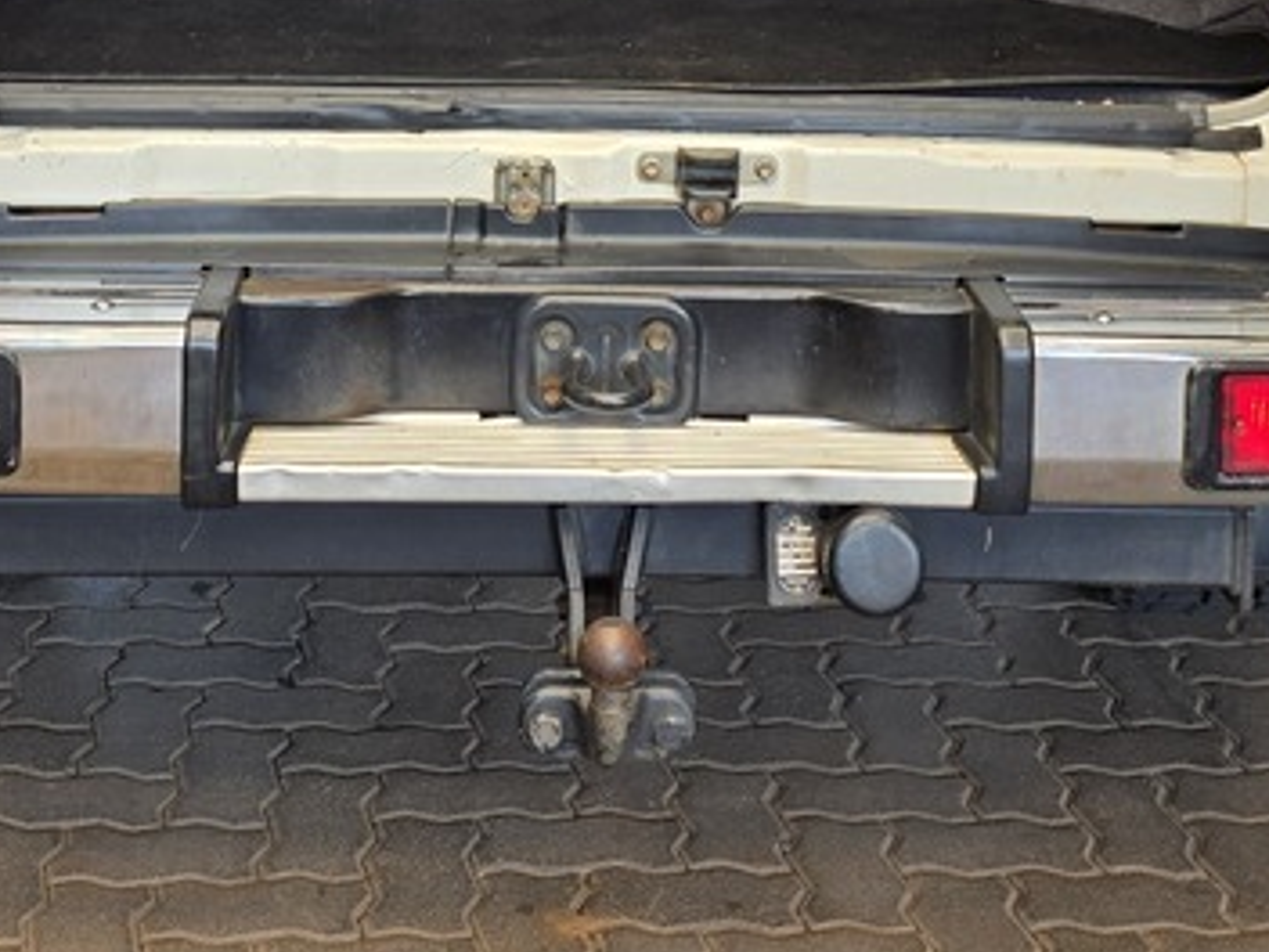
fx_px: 2456
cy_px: -285
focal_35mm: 67
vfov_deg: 20.1
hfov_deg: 29.0
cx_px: 616
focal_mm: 6.25
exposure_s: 1/180
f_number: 1.7
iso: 50
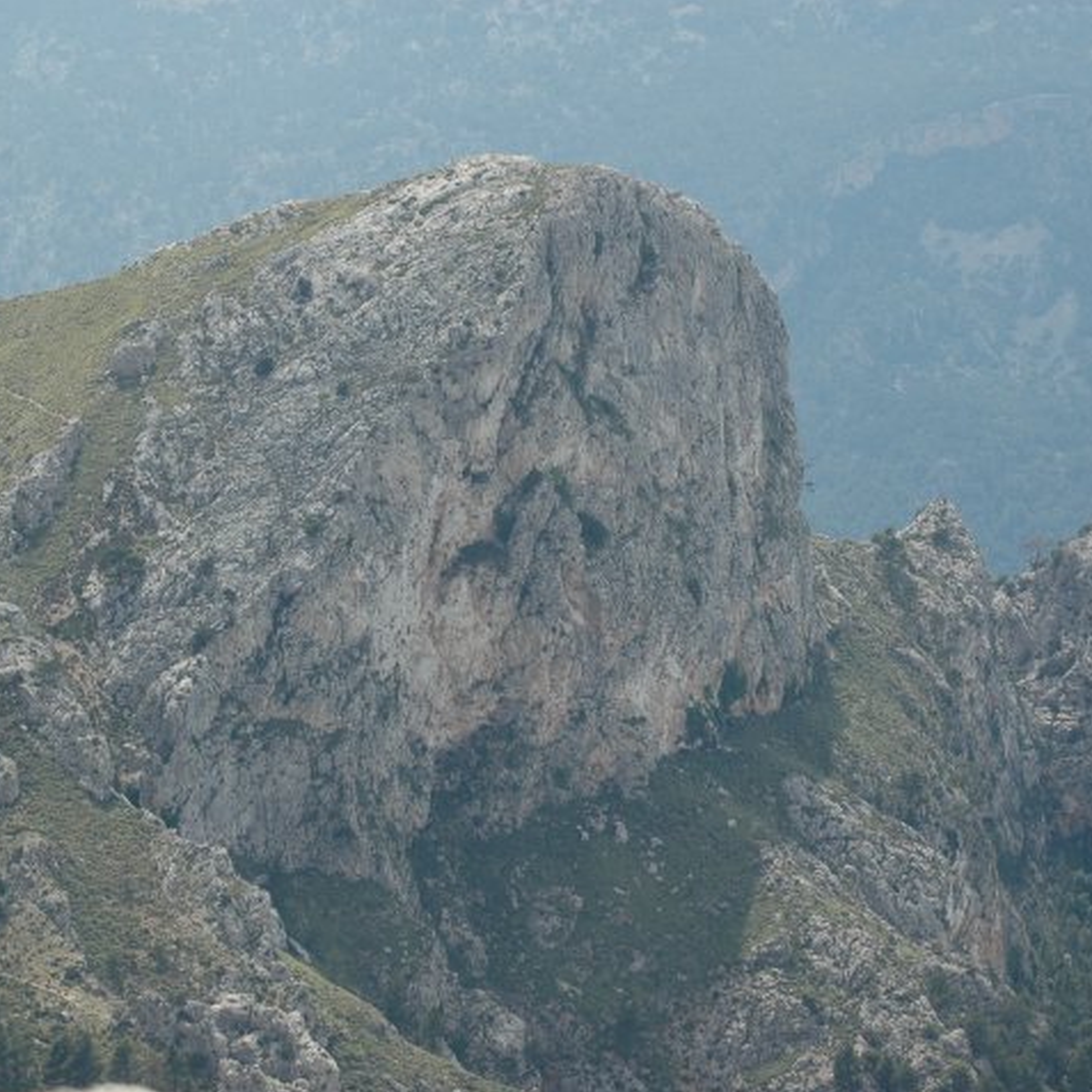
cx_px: 394
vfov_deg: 10.7
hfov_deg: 10.7
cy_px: 547
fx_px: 5840
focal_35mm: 164
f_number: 9
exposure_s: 1/320
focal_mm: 85
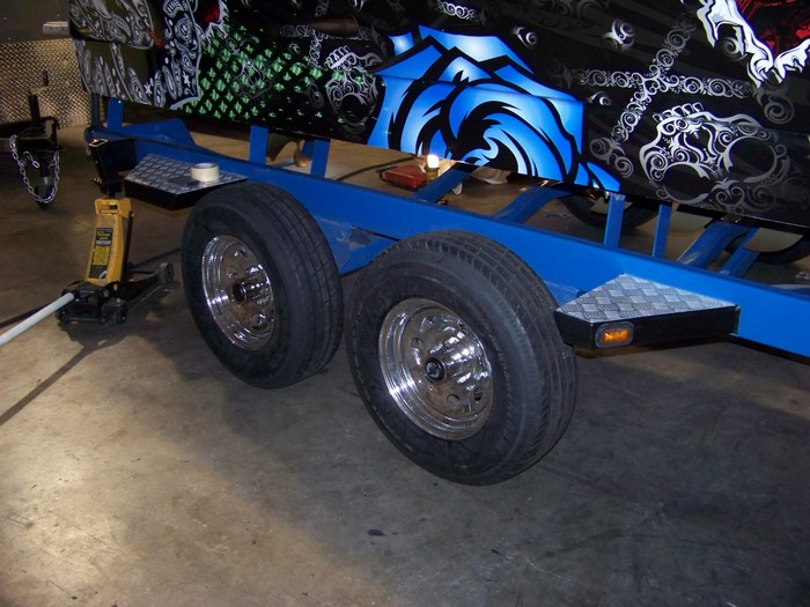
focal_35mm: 36
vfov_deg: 39.7
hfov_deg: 51.4
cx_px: 405
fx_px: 842
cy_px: 304
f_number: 2.8
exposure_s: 1/30
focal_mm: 5.85
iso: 200
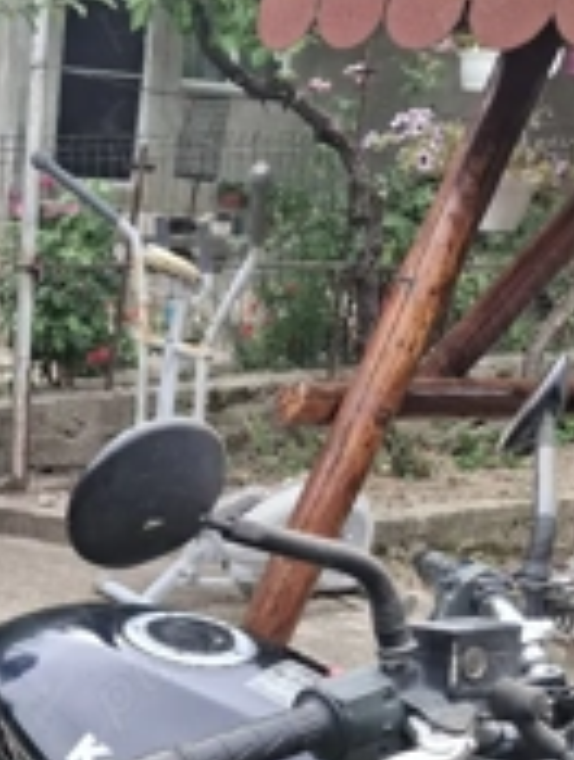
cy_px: 664
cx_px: -17
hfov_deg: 24.4
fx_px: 1256
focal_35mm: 57
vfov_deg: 32.3
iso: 32
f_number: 1.8
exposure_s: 1/303
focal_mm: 4.69
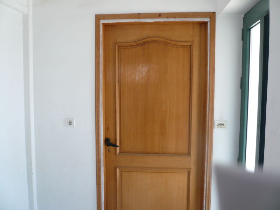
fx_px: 226
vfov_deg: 49.7
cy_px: 105
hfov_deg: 63.4
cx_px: 140
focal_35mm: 28
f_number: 2.8
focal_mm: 4.6
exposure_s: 1/30
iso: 100
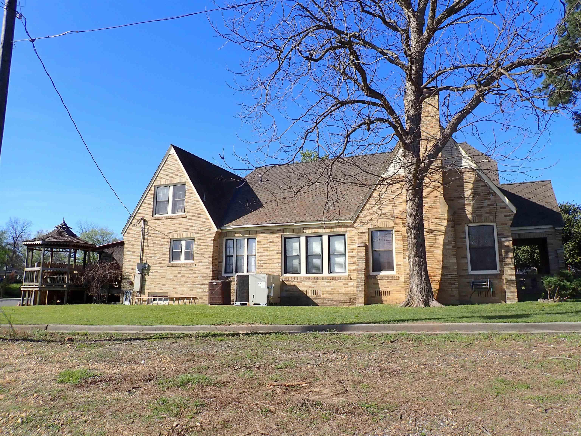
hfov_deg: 69.4
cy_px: 218
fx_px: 420
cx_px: 290
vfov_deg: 54.9
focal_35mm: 25
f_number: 8
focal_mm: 4.5
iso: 100
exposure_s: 1/160
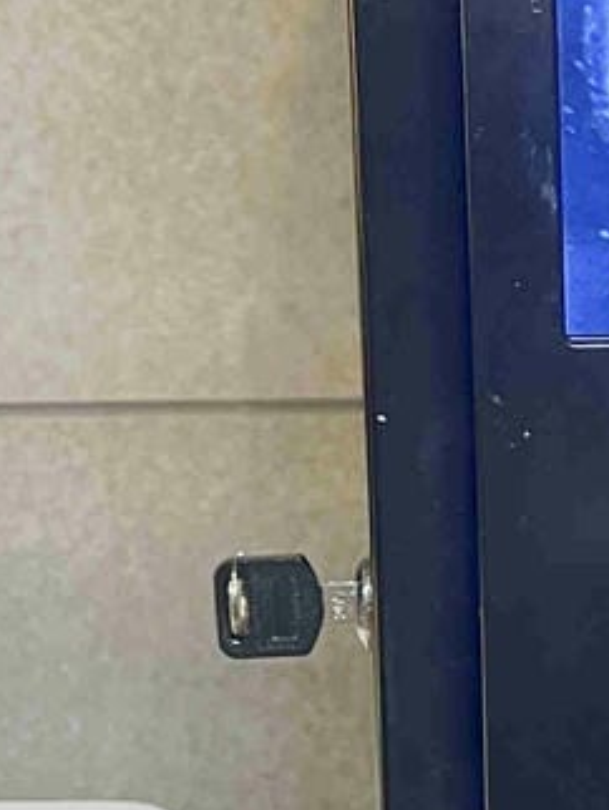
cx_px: 1054
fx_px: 3022
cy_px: 516
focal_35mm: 129
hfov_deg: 10.9
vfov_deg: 15.3
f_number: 1.5
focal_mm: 5.7
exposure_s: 1/60
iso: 100
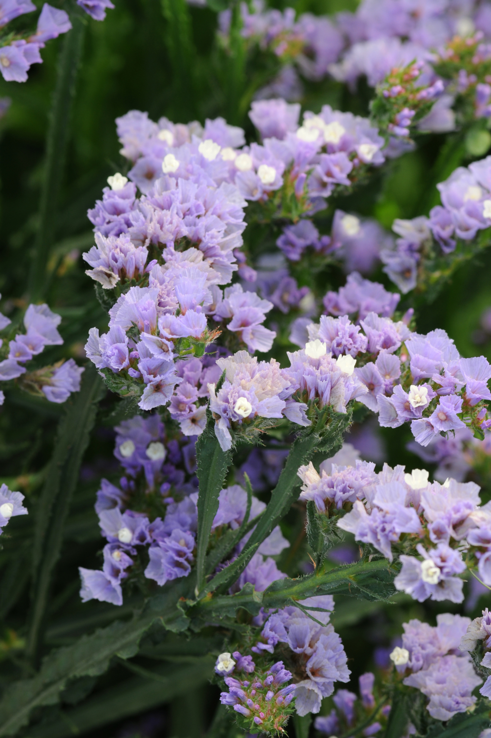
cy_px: 369
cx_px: 246
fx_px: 3230
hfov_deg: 8.7
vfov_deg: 13.1
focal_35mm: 158
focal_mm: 105
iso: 200
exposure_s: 1/50
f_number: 11
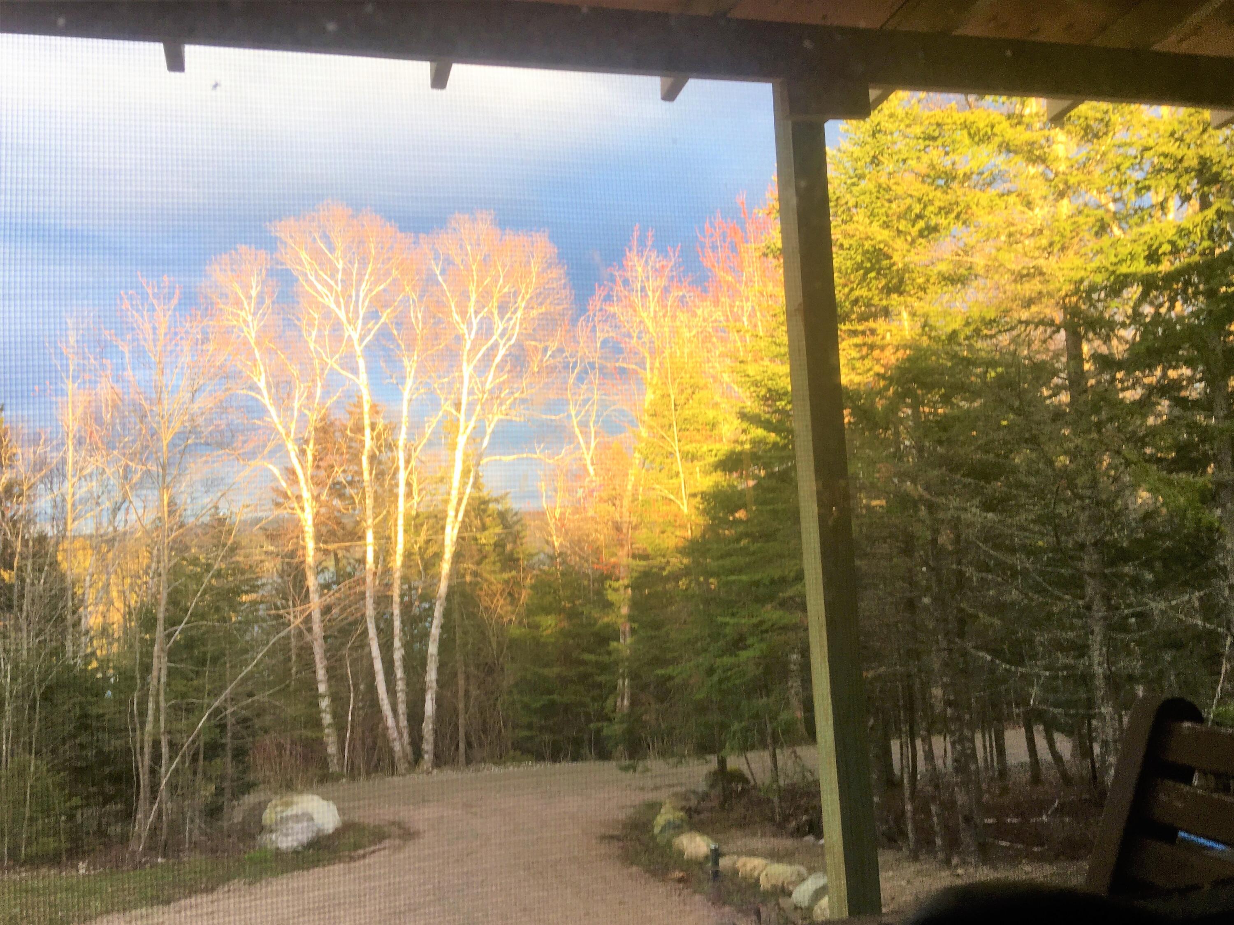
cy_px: 462
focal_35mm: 29
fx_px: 1034
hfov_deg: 61.7
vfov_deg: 48.2
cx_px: 617
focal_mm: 4.15
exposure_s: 1/60
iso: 32
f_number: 2.2
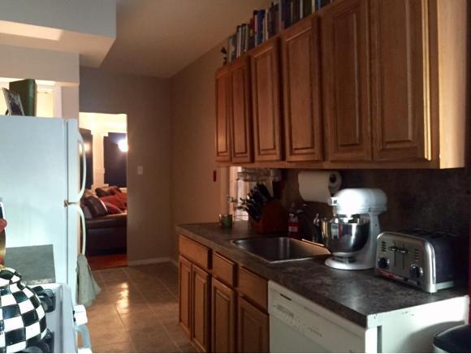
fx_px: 395
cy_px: 177
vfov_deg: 48.3
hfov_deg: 61.6
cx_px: 236
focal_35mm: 29
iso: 320
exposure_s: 1/15
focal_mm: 4.15
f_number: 2.2
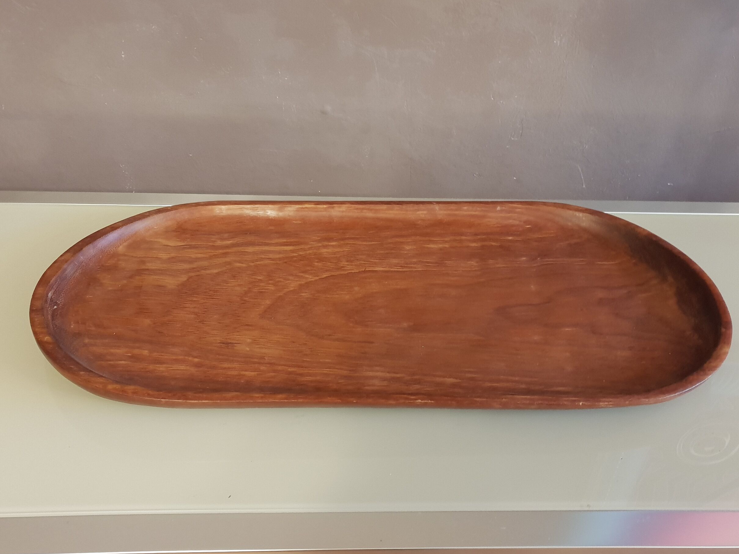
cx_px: 377
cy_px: 244
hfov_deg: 58.3
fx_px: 662
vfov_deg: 45.4
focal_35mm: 31
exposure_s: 1/17
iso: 320
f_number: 1.5
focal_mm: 4.3
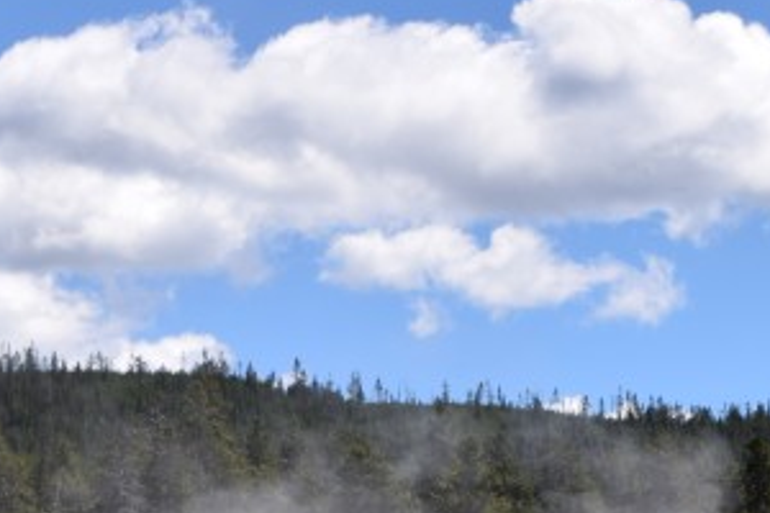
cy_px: 836
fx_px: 4384
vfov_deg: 6.6
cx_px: 616
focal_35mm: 205
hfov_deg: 10.0
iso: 100
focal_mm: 40
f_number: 11
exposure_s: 1/200
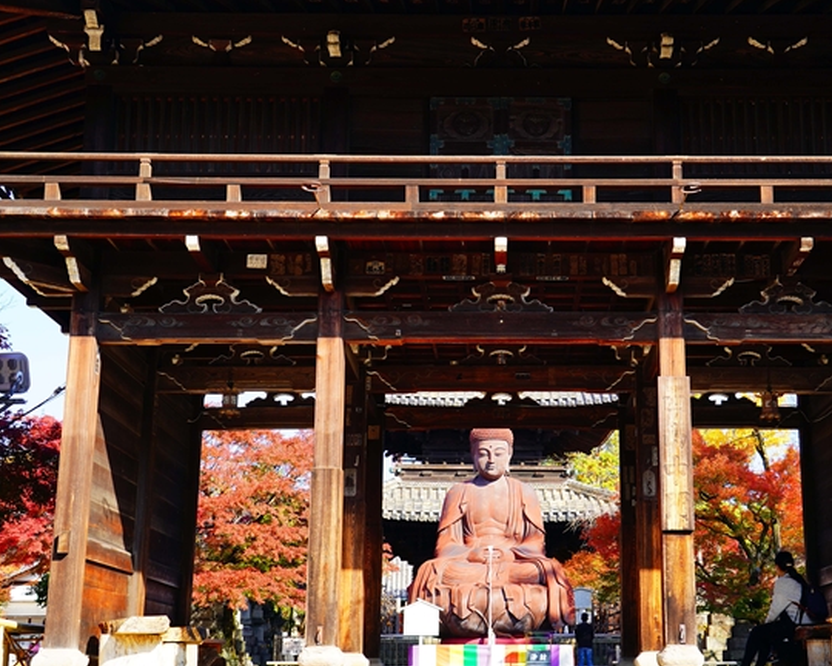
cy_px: 337
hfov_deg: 37.1
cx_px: 528
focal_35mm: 50
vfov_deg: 30.3
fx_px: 1231
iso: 100
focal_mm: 36
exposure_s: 1/90
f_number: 6.7
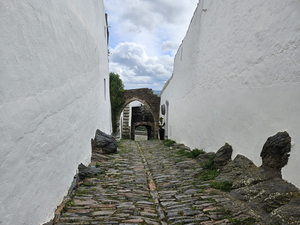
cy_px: 112
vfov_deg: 58.9
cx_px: 150
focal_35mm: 23
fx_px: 199
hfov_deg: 73.9
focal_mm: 5.4
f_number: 1.8
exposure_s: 1/3067
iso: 25
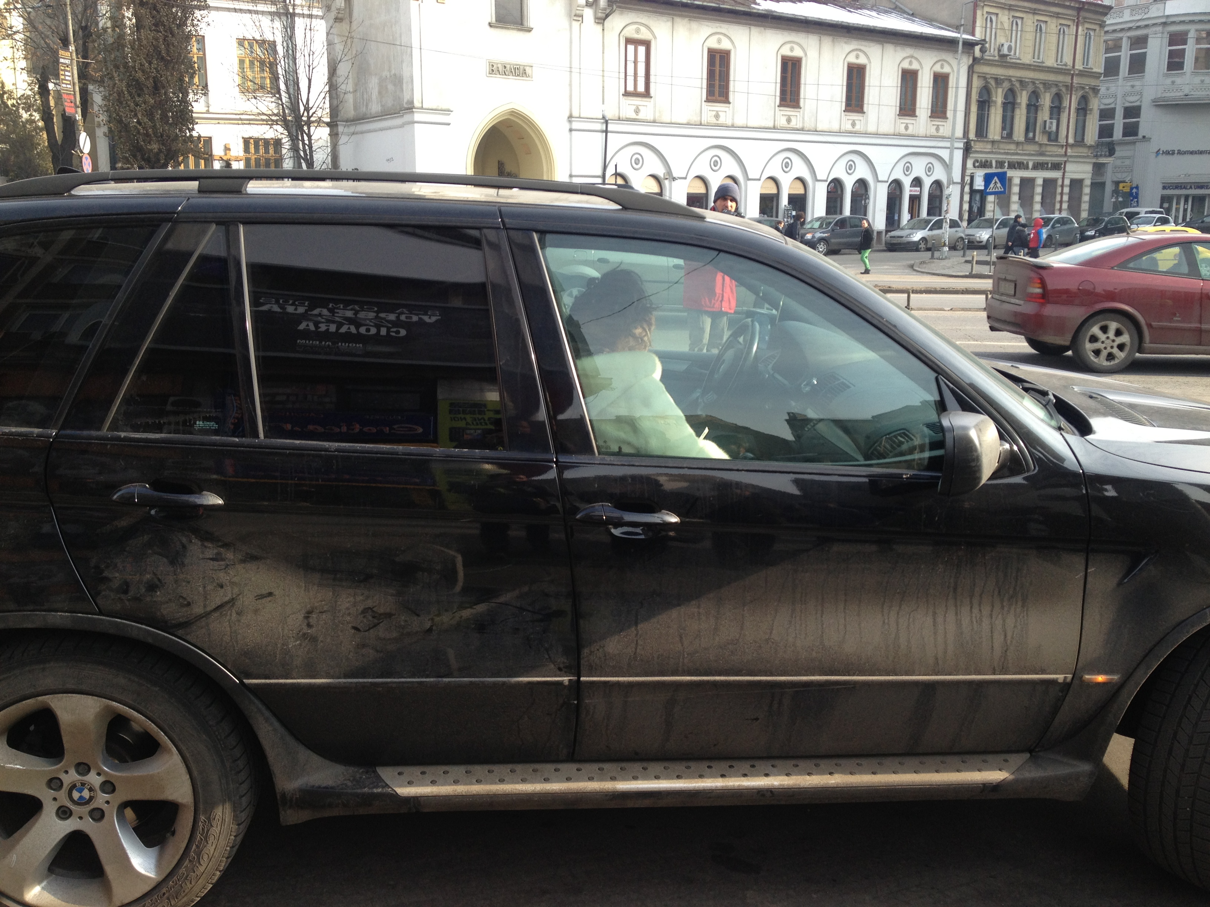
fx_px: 1223
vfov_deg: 40.7
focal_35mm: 35
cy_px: 454
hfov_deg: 52.6
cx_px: 605
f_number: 2.4
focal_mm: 4.28
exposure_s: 1/431
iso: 50
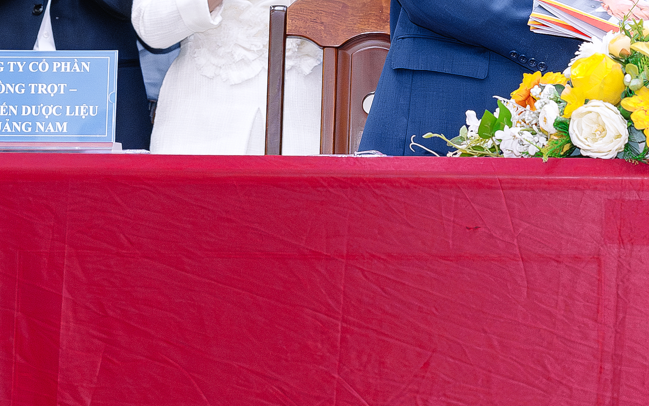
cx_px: 645
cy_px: -208
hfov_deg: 13.2
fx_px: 2777
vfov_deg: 8.2
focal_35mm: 157
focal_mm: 50
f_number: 3.5
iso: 2000
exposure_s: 1/125
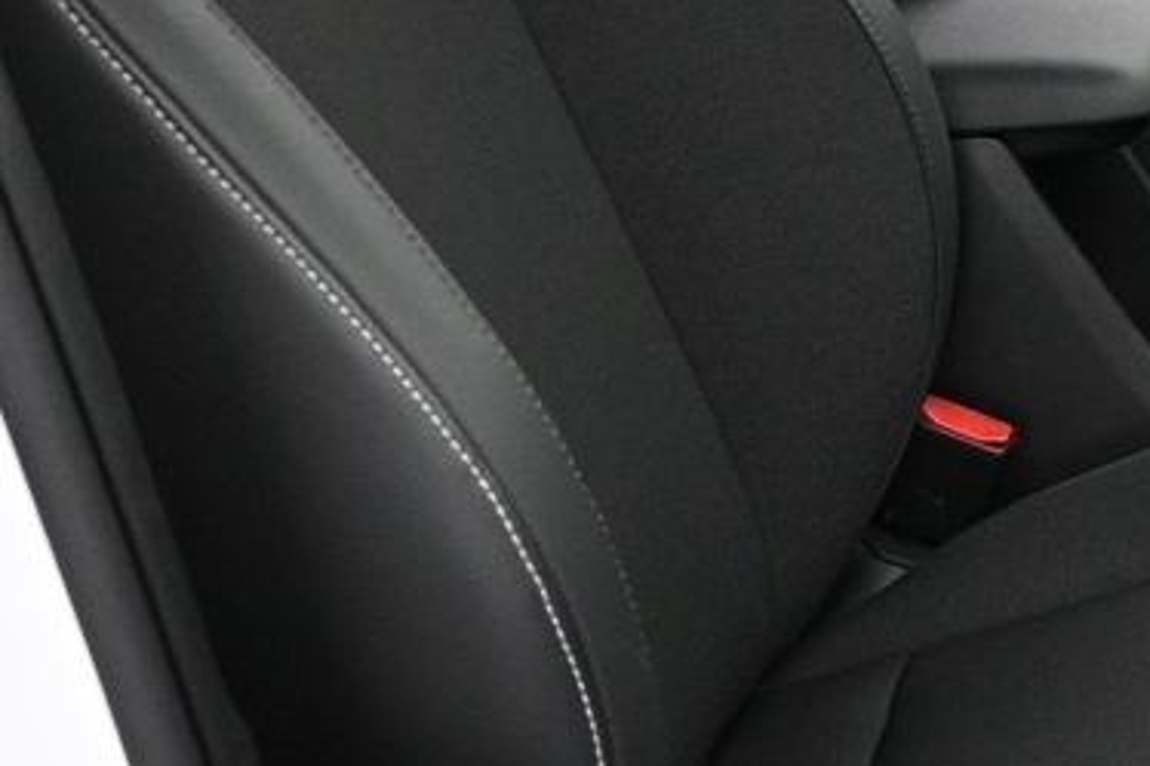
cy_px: -15
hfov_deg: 18.4
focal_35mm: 104
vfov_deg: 13.0
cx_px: 1457
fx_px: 3321
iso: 1600
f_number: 3.5
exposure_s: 1/30
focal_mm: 16
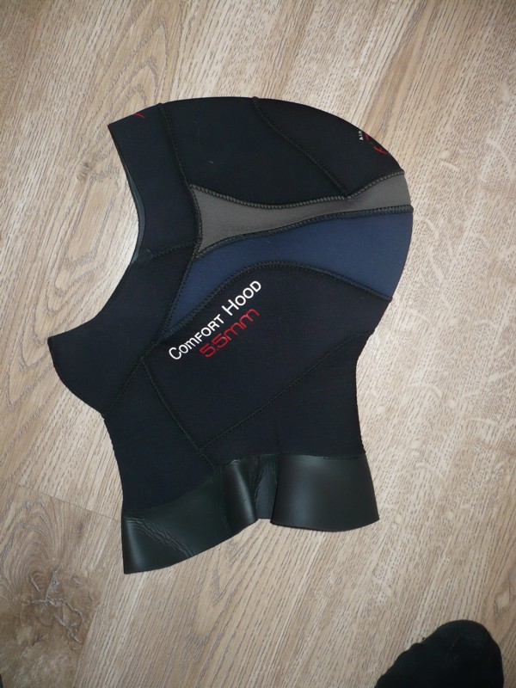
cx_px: 258
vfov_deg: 52.6
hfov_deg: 40.7
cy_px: 344
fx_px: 696
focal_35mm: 35
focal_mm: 5.8
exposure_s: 1/30
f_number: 2.8
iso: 100
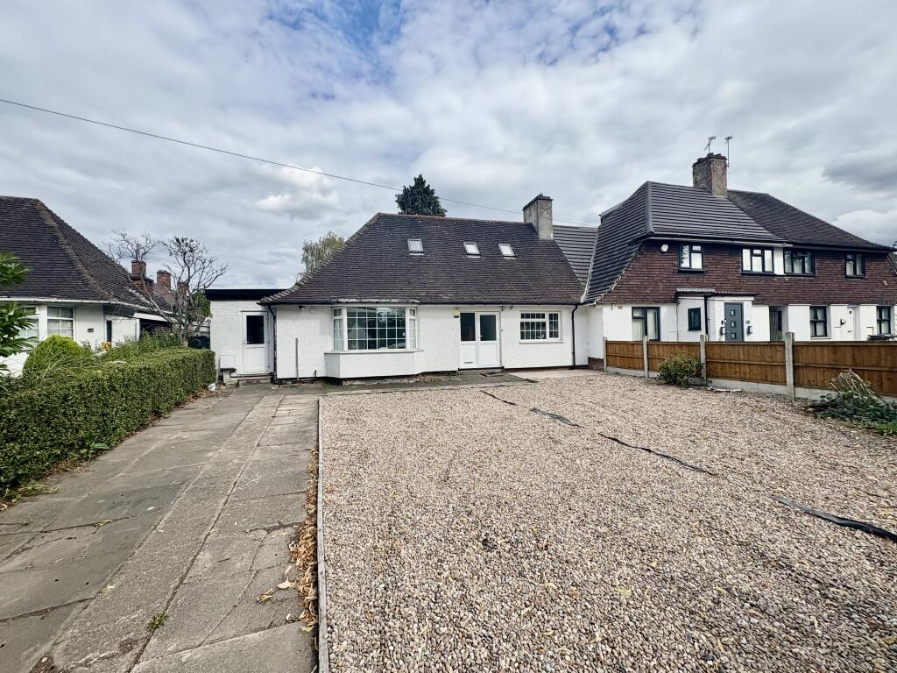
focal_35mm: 14
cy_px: 336
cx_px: 448
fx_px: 363
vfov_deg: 85.7
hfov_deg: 102.1
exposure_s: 1/1567
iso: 40
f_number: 2.2
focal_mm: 2.22
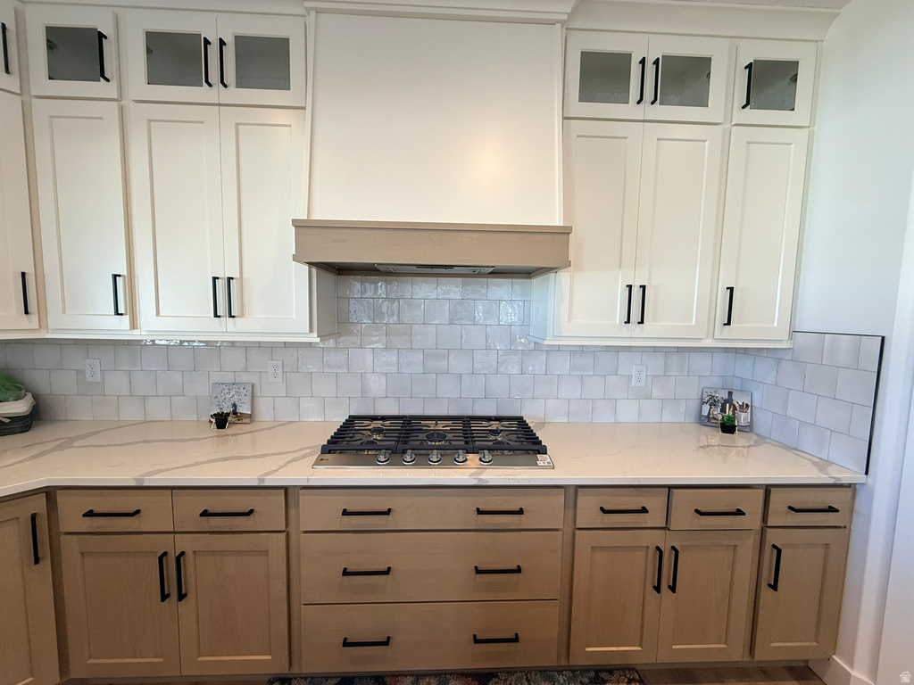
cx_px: 457
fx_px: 370
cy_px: 342
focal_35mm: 14
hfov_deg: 102.1
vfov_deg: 85.7
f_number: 2.2
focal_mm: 2.22
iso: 160
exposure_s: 1/120
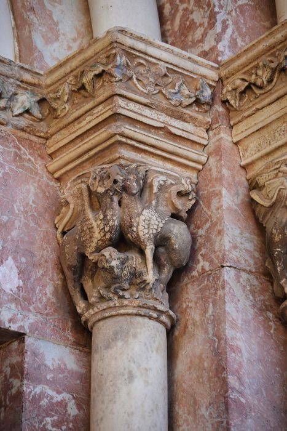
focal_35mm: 120
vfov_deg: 17.1
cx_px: 144
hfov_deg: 11.4
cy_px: 216
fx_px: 1434
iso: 400
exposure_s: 1/400
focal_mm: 80
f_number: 5
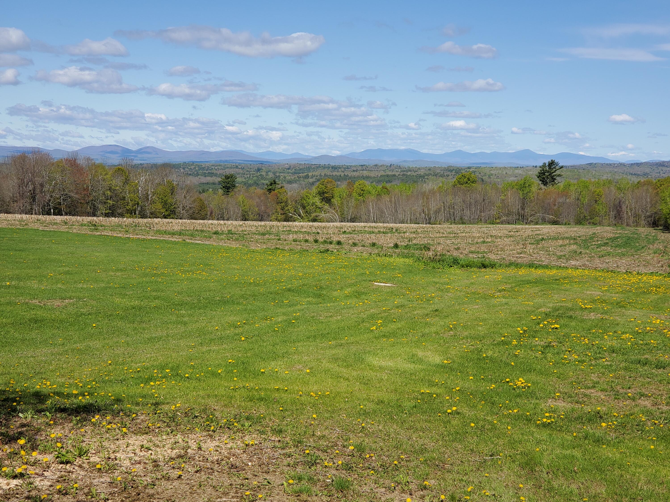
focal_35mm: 52
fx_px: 1006
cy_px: 251
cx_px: 335
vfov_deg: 28.0
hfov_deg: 36.8
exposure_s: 1/1000
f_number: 2.4
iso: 50
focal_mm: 6
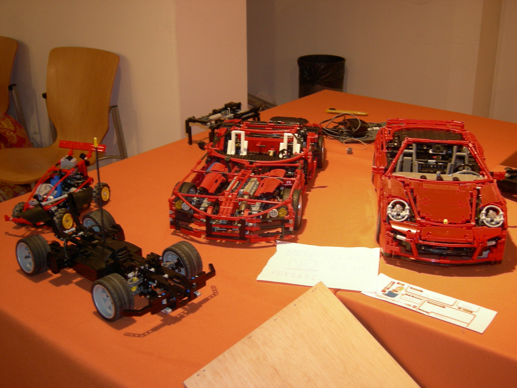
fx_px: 657
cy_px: 194
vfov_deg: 32.9
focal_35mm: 44
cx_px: 258
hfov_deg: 42.9
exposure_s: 1/6.6
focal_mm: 9.1
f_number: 2.9
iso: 200
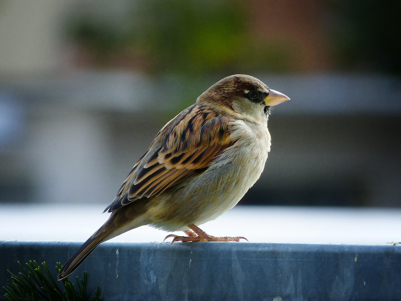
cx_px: 200
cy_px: 150
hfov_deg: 2.5
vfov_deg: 1.9
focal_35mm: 779
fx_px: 9024
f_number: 5.2
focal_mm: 108
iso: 100
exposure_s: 1/125
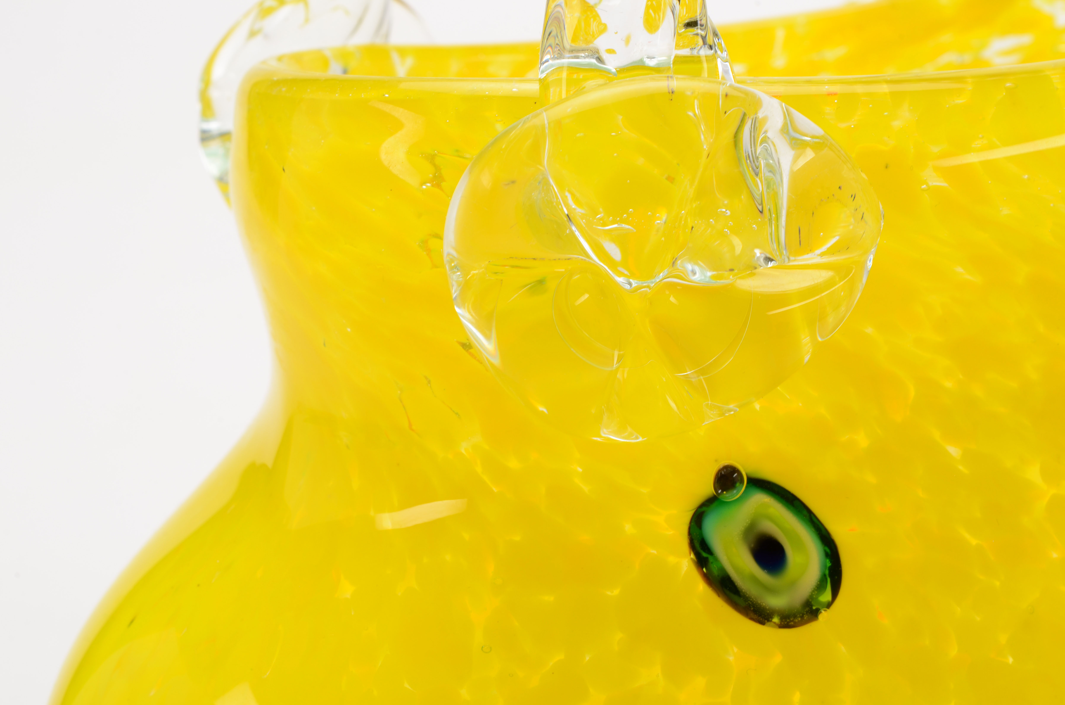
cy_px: 352
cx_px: 532
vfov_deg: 16.5
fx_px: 2436
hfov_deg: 24.7
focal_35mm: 82
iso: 100
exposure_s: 1/160
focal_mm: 55
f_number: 22
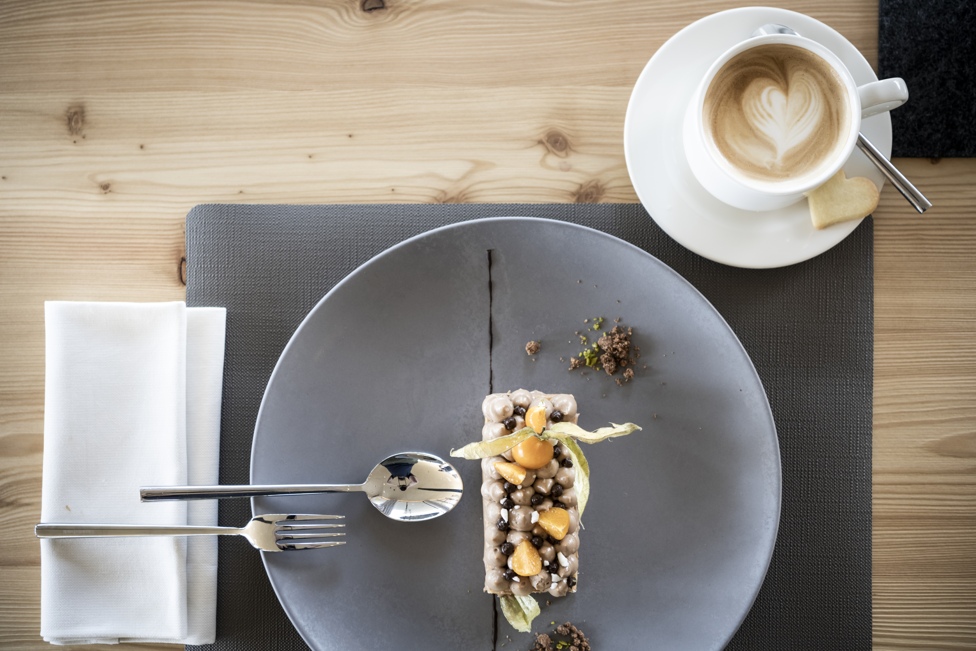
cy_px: 326
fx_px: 1301
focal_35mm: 48
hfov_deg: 41.1
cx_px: 488
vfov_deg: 28.1
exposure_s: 1/125
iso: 640
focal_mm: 48
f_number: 3.5
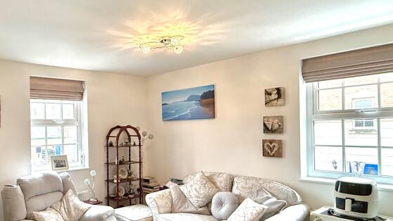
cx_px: 101
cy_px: 131
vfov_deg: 41.3
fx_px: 292
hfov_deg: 64.1
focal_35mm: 28
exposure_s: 1/100
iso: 200
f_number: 2.2
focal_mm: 2.22
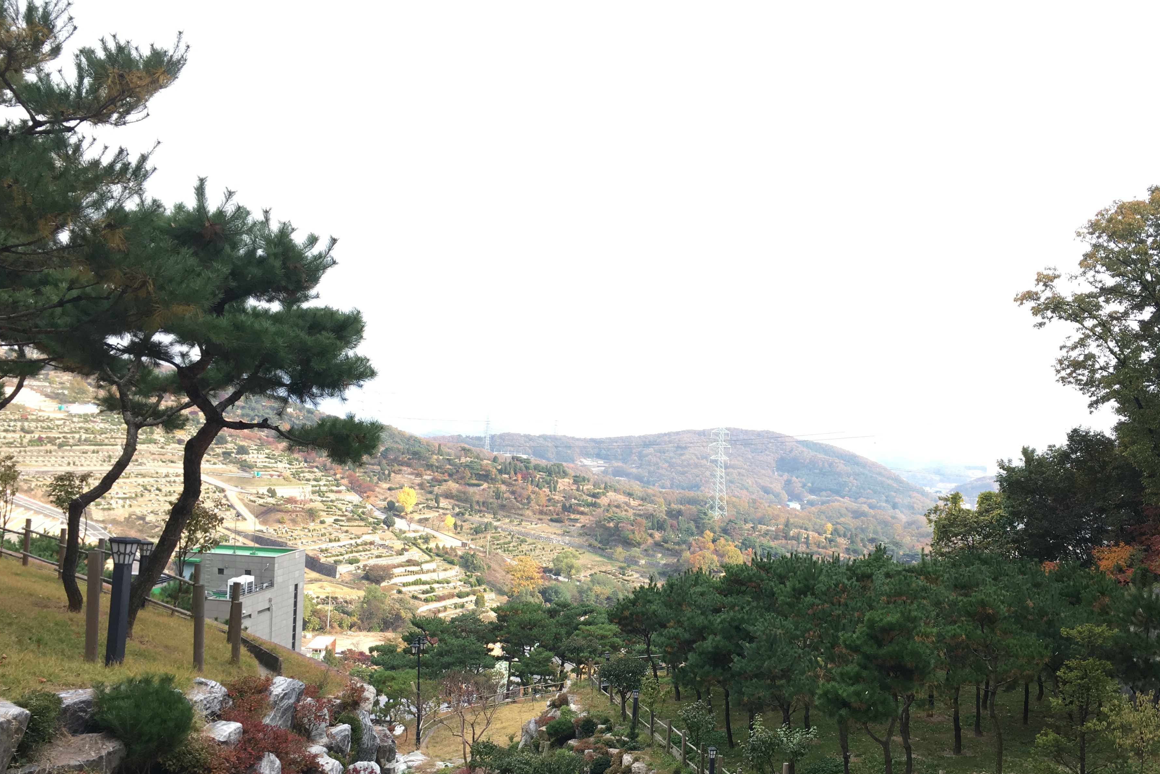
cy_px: 490
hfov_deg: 55.7
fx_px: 1096
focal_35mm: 34
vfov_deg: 38.6
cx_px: 644
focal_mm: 4.15
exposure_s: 1/158
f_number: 2.2
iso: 25
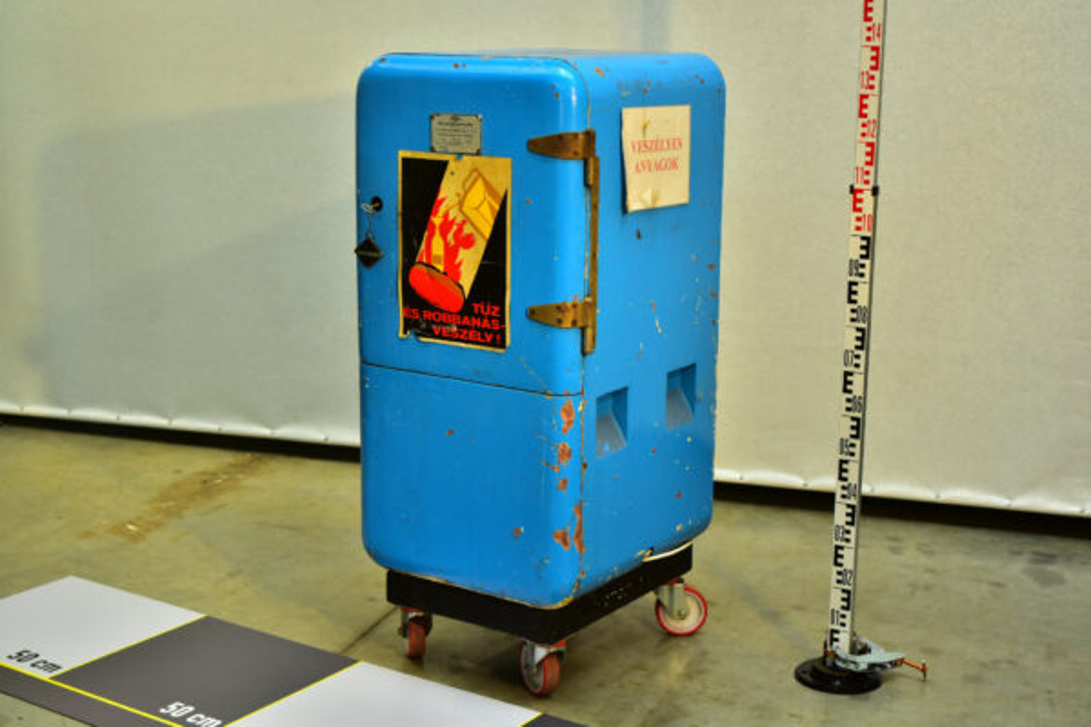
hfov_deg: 36.2
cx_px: 546
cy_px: 364
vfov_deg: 24.6
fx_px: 1667
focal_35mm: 55
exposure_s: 1/100
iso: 500
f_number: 8
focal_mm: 55
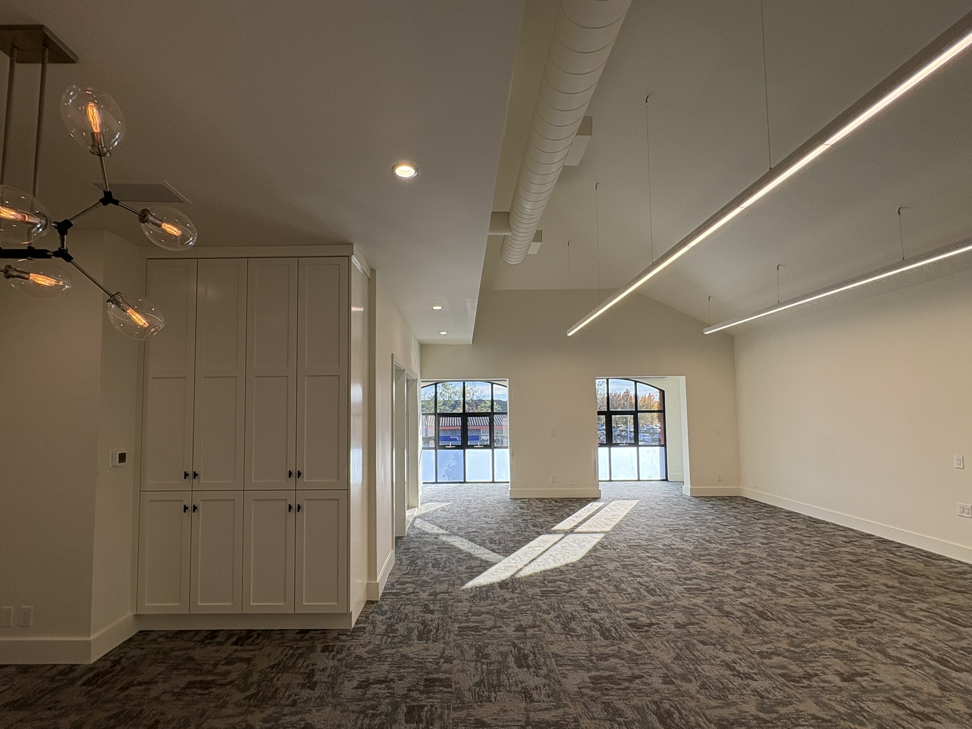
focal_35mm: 16
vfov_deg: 78.0
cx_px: 461
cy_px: 389
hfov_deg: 94.4
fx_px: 449
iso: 64
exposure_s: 1/301
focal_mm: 2.22
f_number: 2.2
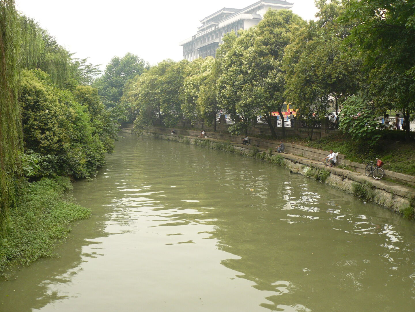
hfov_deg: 51.4
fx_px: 432
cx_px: 208
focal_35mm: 36
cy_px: 156
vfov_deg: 39.7
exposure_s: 1/100
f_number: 4
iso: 100
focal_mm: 6
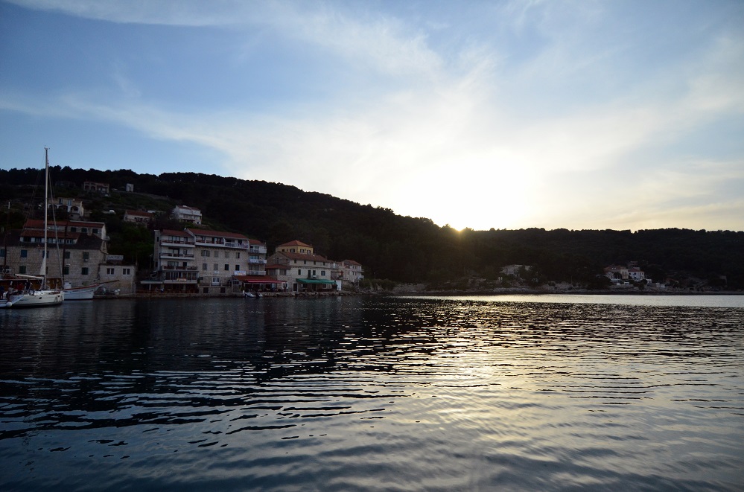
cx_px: 372
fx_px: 371
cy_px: 246
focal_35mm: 18
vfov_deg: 67.1
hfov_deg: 90.1
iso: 800
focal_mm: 12
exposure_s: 1/8000
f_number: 4
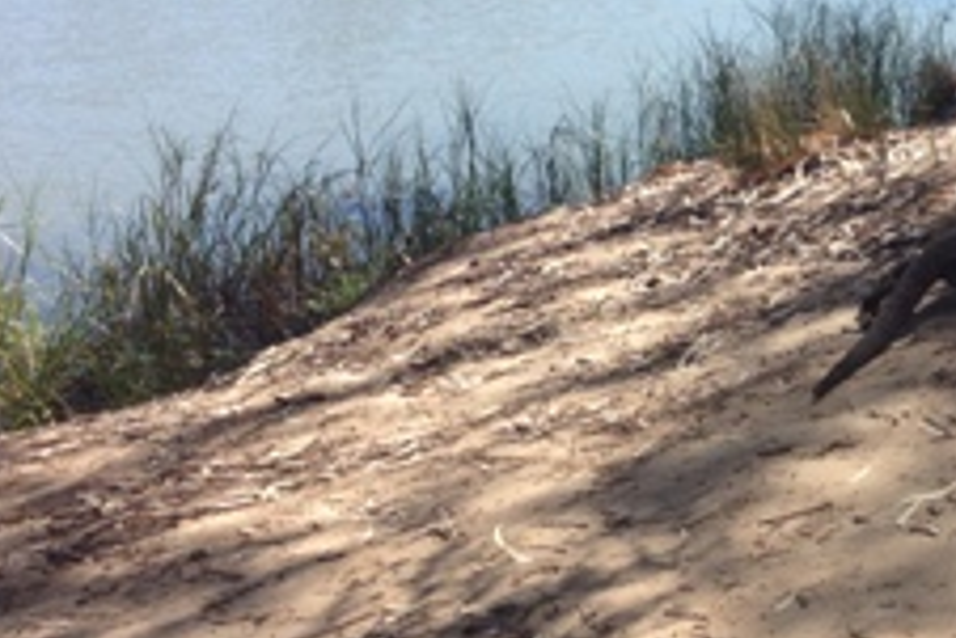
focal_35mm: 103
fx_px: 2737
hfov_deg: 19.2
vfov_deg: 13.3
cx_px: 994
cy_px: 401
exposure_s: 1/1175
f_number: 2.4
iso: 50
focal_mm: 4.28
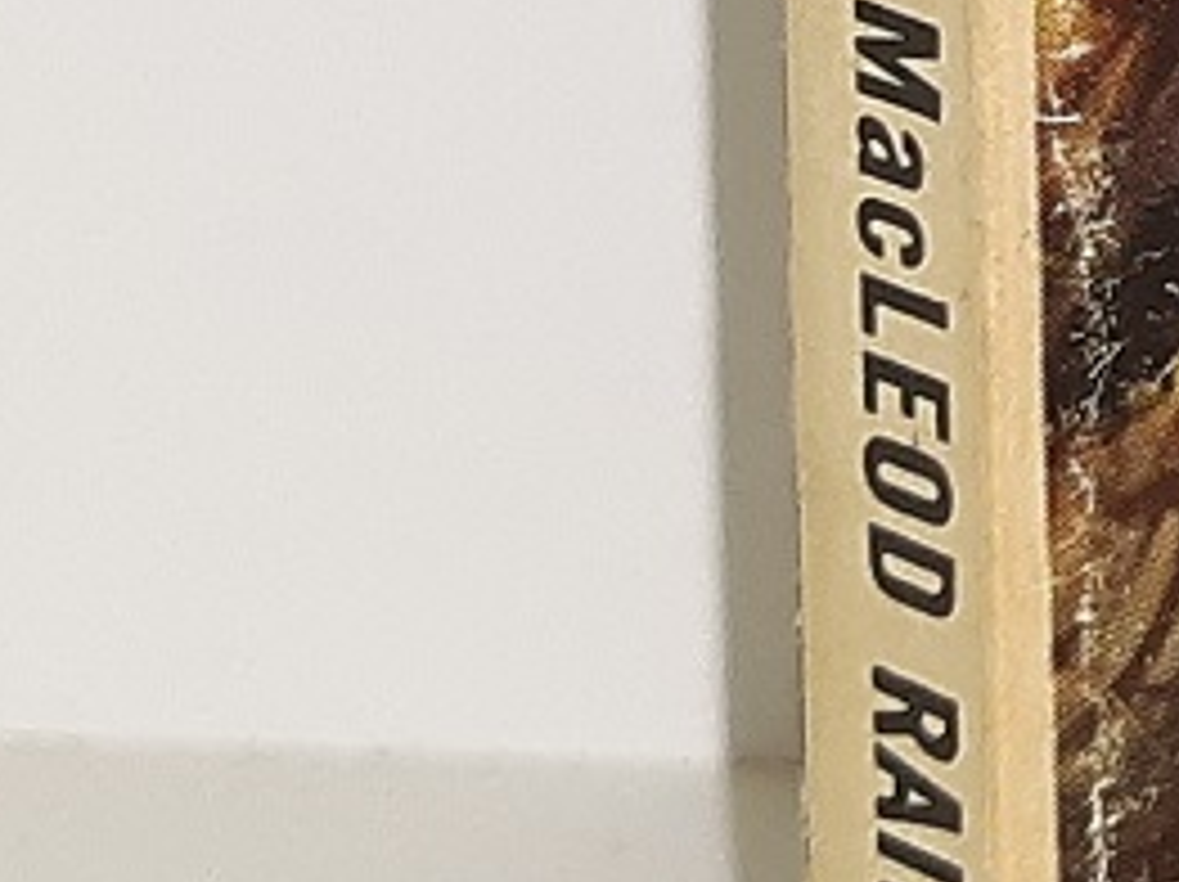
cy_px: -909
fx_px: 7520
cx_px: 2200
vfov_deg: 6.5
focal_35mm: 221
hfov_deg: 8.6
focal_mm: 3.7
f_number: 1.7
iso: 40
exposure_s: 1/148
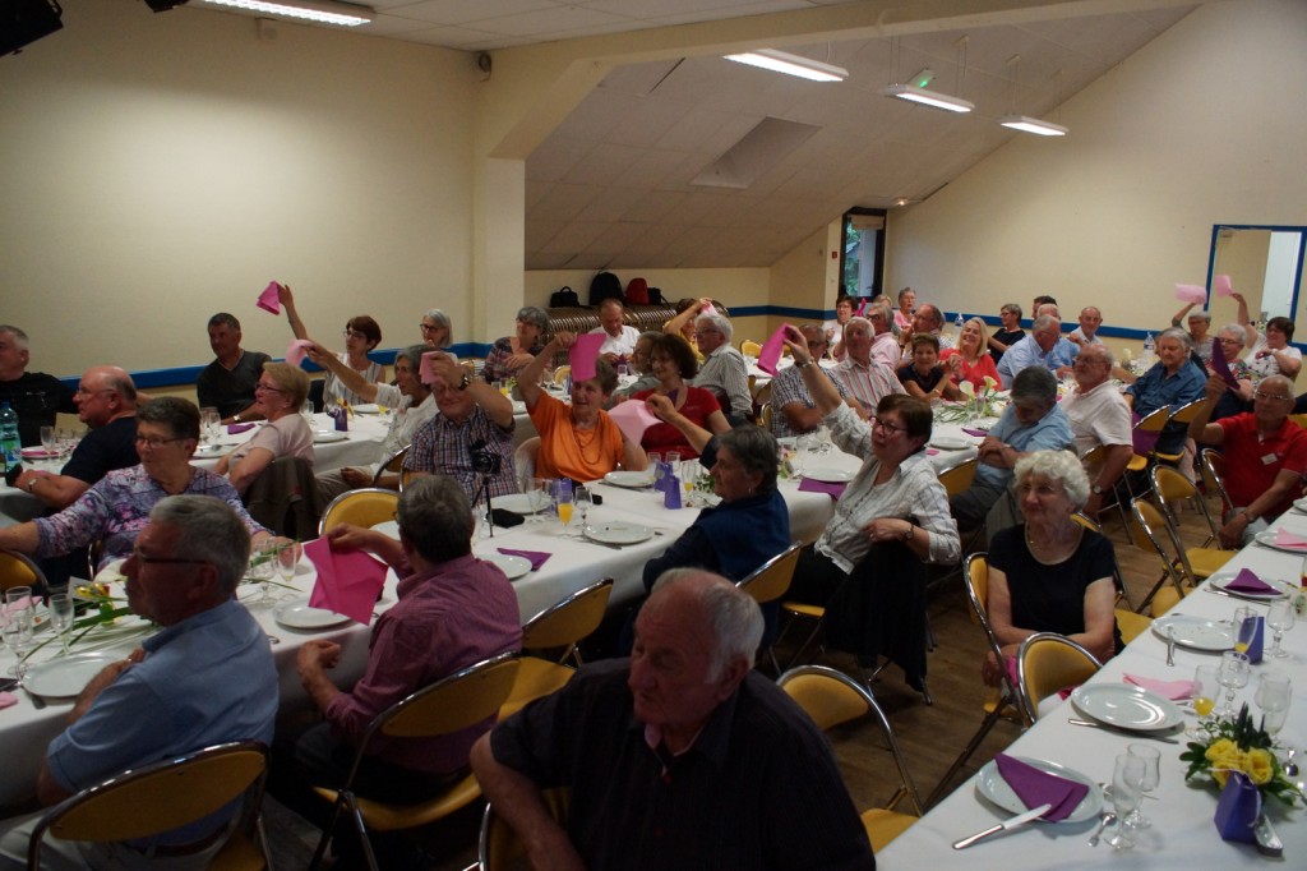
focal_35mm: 30
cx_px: 654
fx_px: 1089
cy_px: 436
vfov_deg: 43.6
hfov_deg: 61.9
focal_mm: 20
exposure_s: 1/160
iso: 1600
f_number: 4
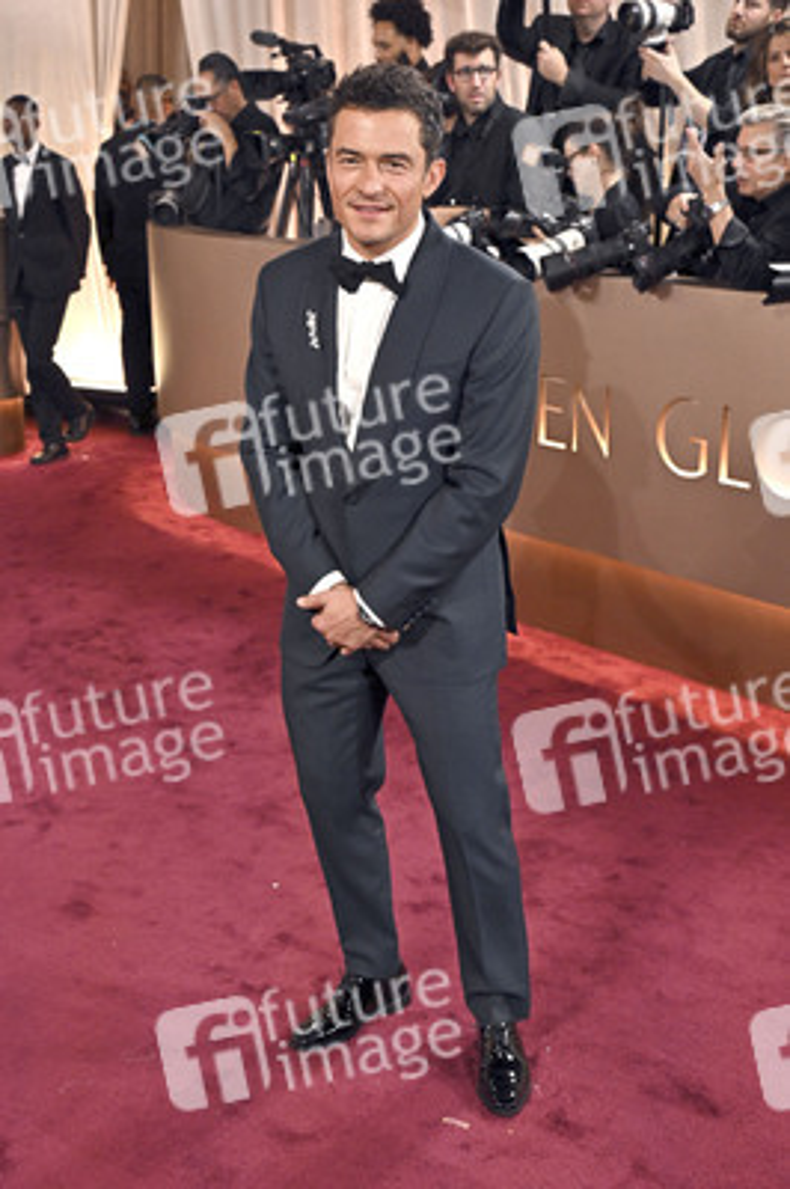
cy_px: 594
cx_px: 395
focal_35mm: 42
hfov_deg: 31.8
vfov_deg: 46.4
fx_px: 1385
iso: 2500
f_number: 5.6
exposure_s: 1/320
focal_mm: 42
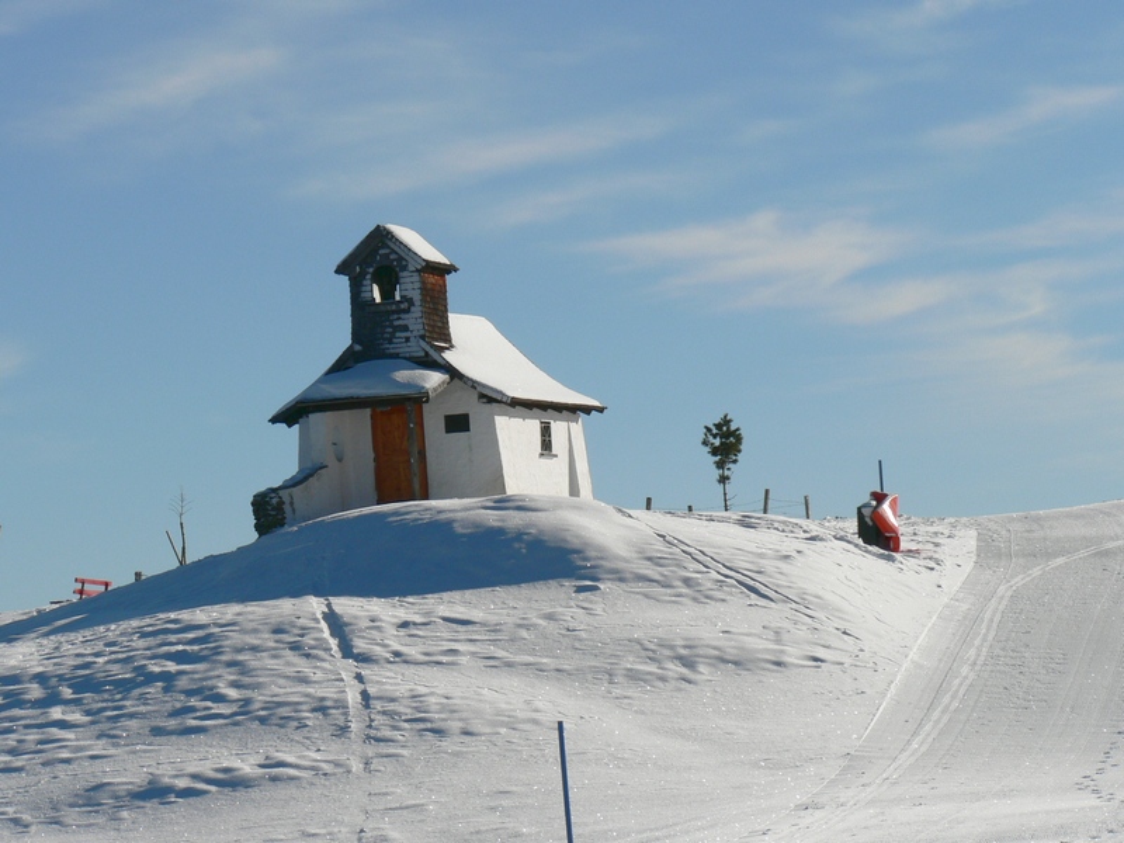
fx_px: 5780
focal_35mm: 178
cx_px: 562
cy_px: 422
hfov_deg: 11.1
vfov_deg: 8.3
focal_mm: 29.7
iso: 80
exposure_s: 1/800
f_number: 5.6
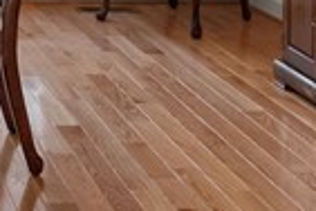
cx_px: -176
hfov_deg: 14.5
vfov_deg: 9.7
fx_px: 1150
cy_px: -220
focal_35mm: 131
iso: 800
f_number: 8
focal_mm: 17
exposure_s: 1/8
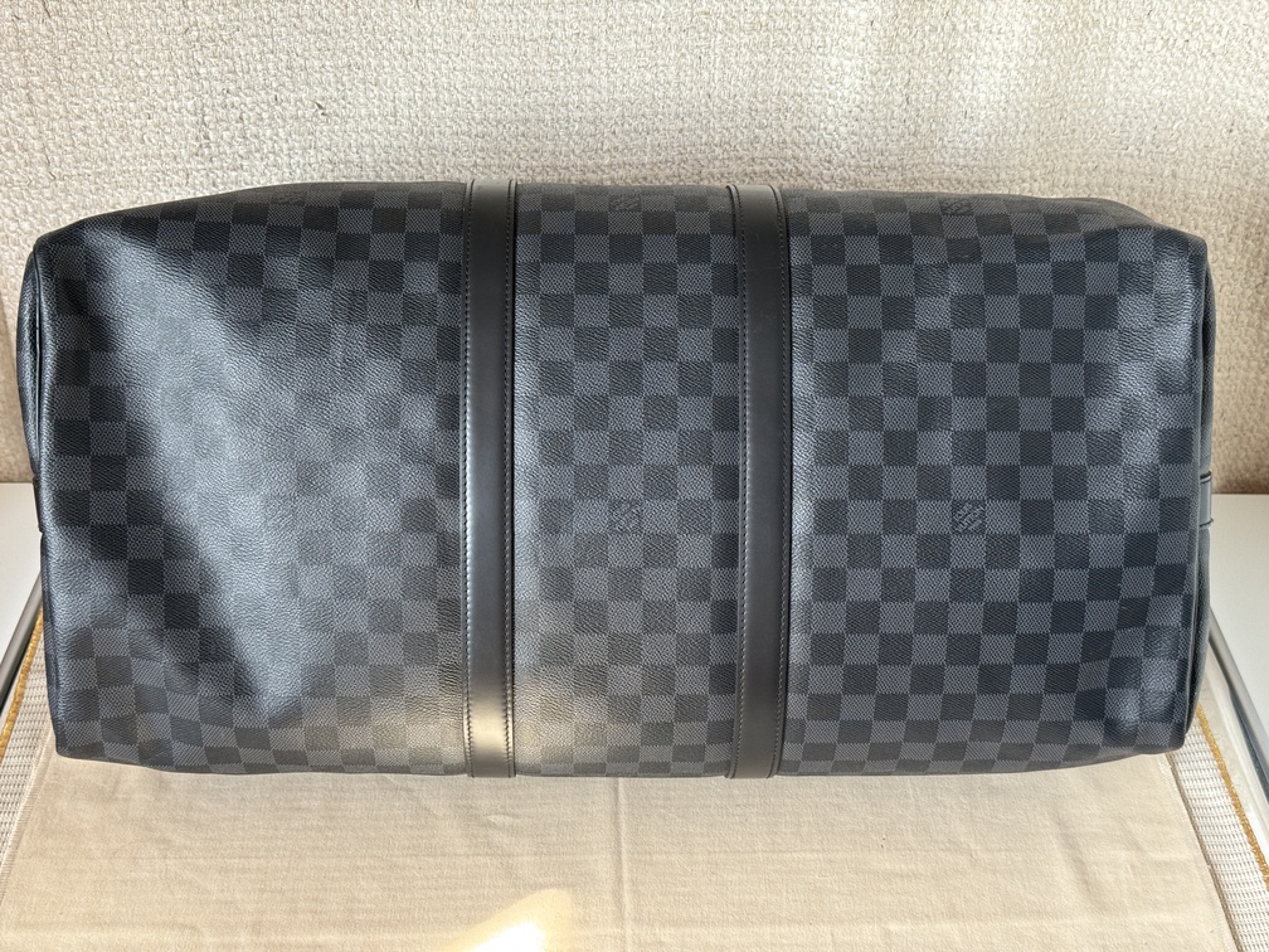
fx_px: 1760
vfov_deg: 30.3
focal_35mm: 48
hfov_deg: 39.7
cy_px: 476
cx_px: 634
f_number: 1.78
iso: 100
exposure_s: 1/66
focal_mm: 6.76
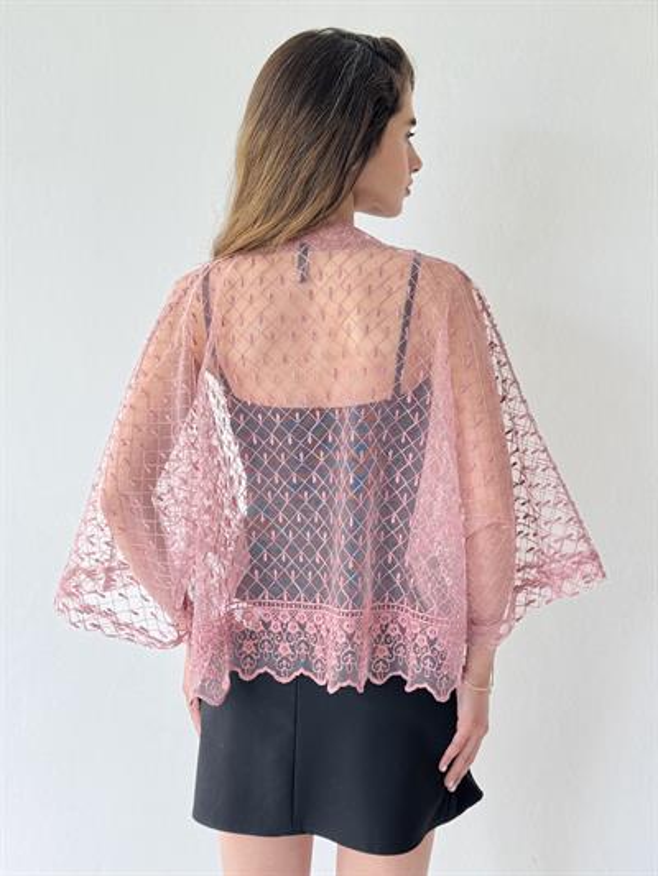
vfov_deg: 39.6
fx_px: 1216
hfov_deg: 30.3
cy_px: 438
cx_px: 329
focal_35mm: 48
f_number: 1.78
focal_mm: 6.76
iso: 64
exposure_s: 1/175
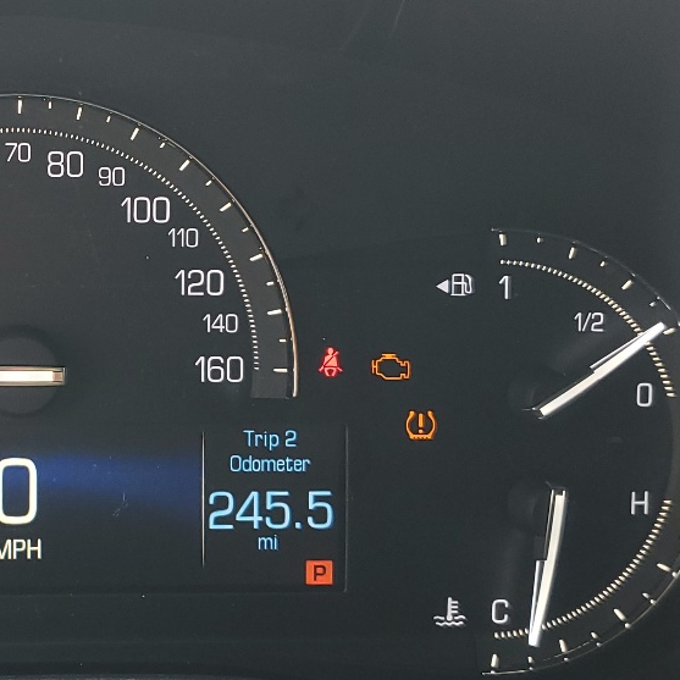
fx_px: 1467
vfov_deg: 26.0
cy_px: 258
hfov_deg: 24.6
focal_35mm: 66
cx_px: -34
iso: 58
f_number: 1.5
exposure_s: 1/60.2
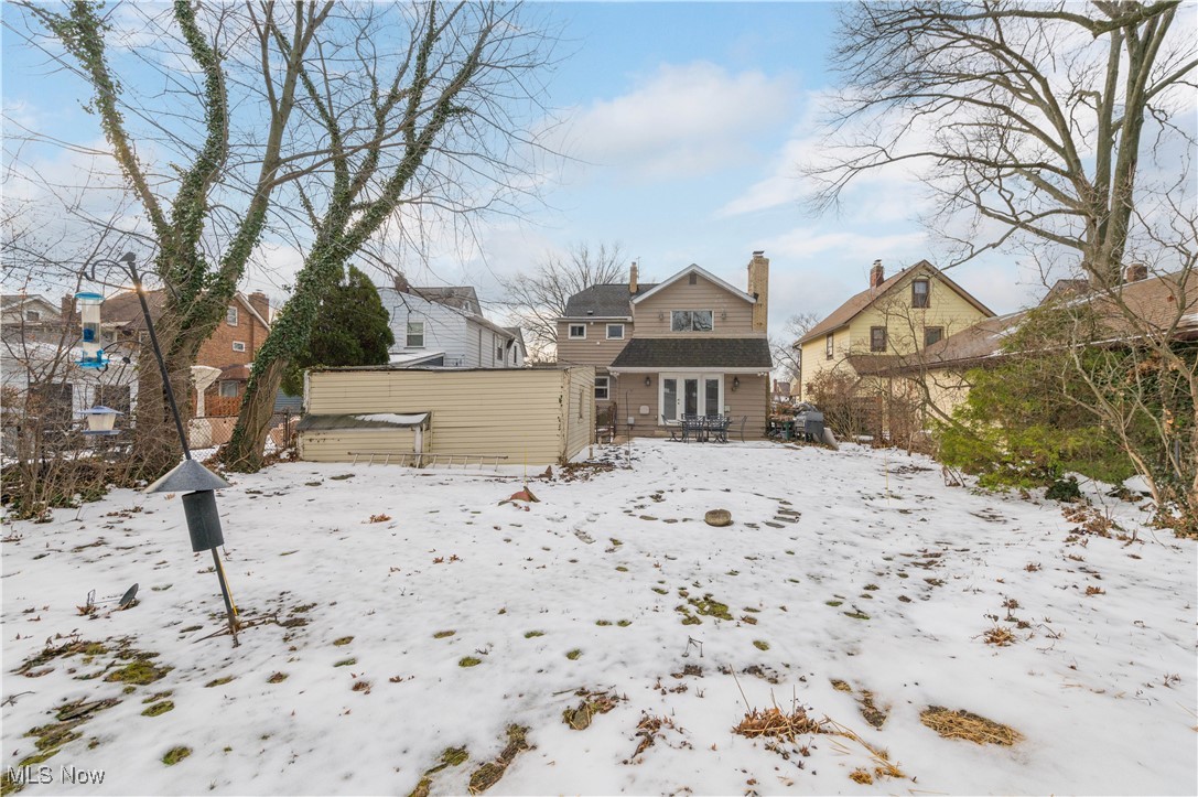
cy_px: 398
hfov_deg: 104.3
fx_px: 466
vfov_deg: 81.1
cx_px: 599
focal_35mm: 14
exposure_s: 1/500
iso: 320
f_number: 8
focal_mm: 14
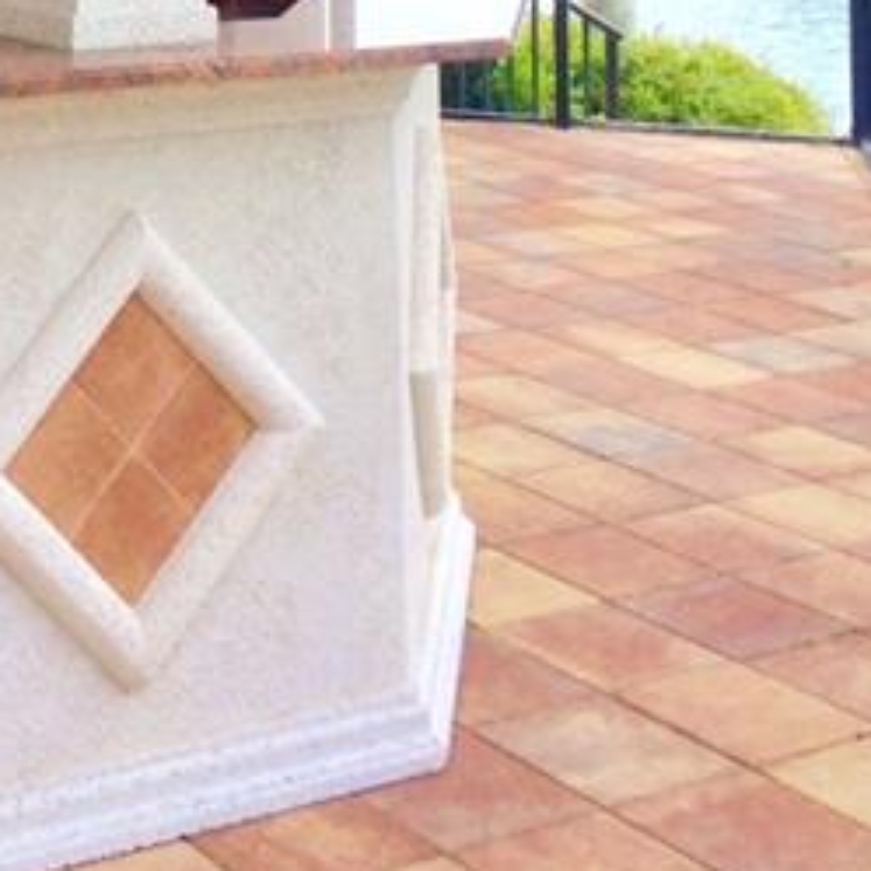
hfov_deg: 20.9
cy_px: -371
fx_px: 2249
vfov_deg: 19.5
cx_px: -66
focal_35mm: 79
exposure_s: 1/513
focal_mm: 4.15
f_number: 2.2
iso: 32
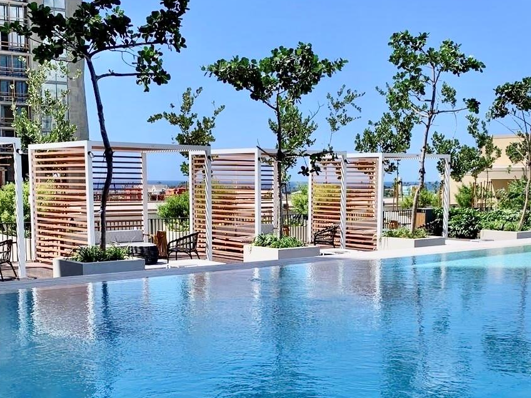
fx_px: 752
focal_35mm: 49
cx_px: 281
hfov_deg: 38.9
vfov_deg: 29.5
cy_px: 266
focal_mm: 4.25
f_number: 1.8
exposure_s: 1/1812
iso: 25
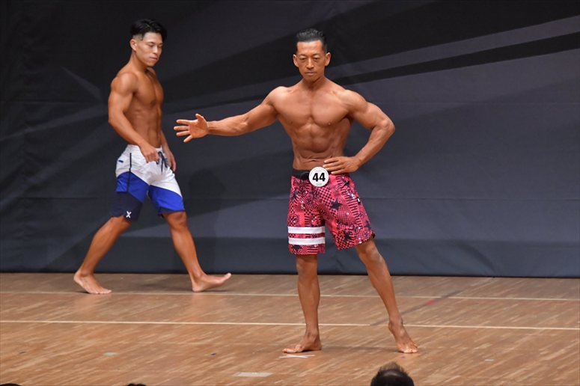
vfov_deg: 4.8
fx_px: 4589
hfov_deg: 7.2
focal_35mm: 285
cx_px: 290
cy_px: 193
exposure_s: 1/400
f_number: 5.6
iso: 6400
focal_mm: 190
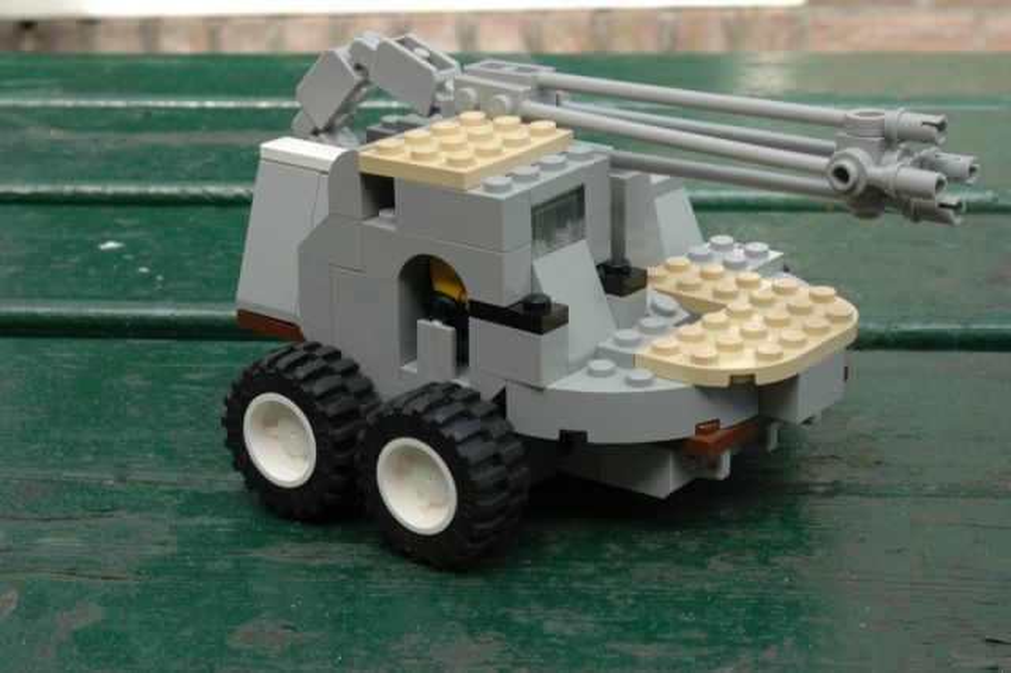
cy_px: 336
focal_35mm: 84
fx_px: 2358
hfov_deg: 24.2
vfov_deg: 16.2
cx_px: 506
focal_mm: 56
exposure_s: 1/50
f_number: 20
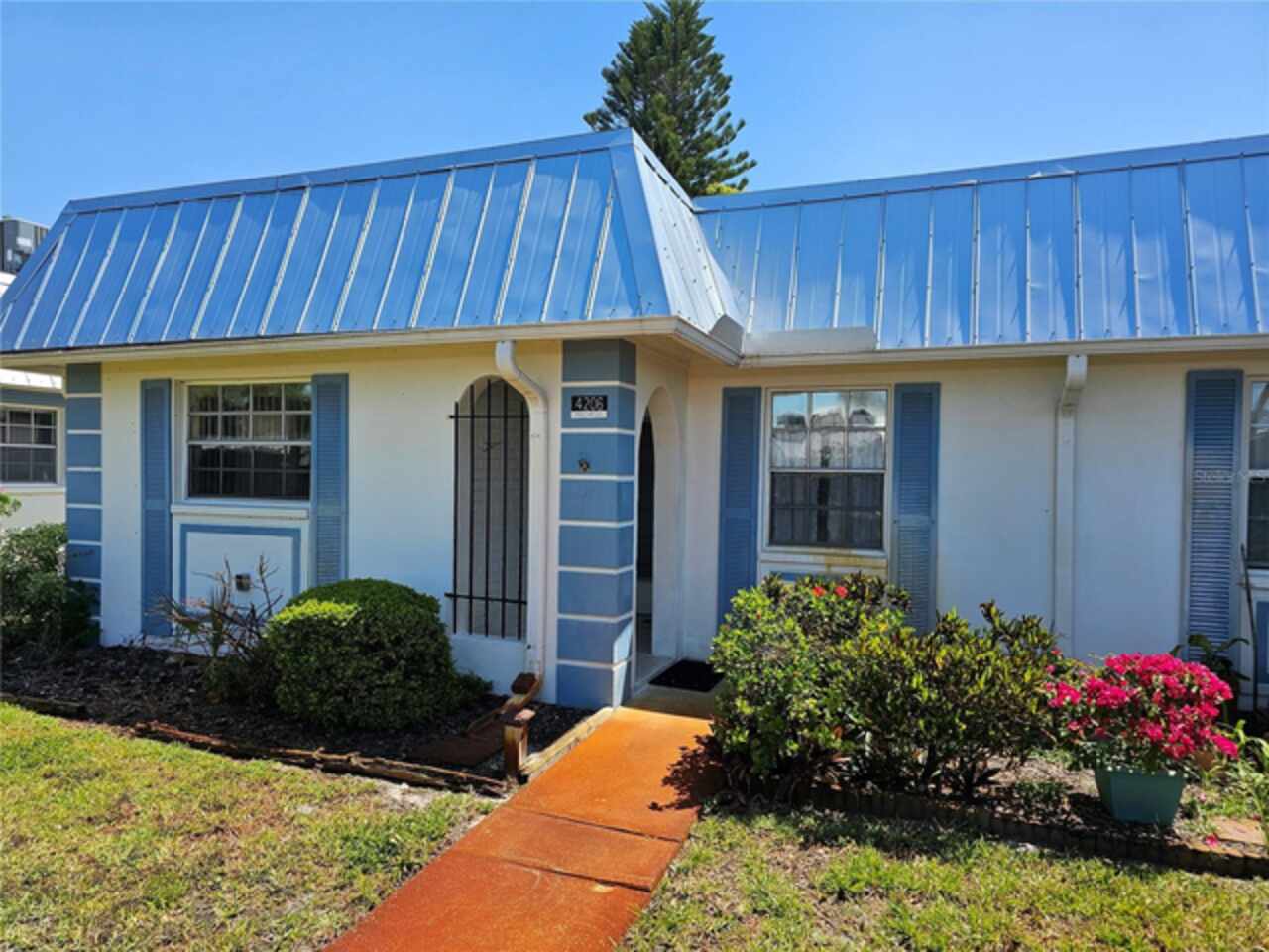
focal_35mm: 23
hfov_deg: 73.9
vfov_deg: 58.9
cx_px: 634
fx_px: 843
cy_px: 476
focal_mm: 6.3
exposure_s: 1/1090
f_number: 1.7
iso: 20
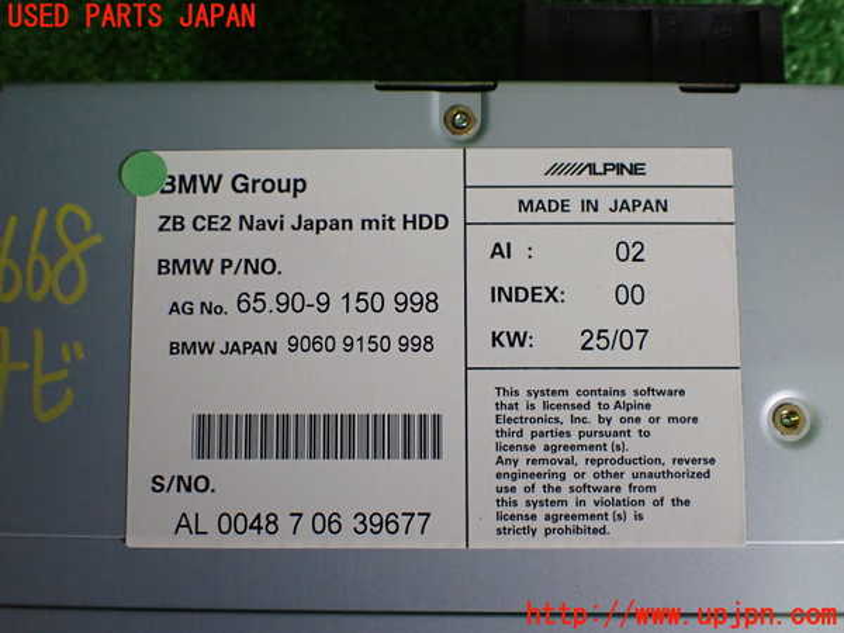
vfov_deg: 46.8
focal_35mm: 30
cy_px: 316
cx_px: 422
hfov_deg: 60.0
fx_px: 731
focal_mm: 5.4
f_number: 2.3
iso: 800
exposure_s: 1/125
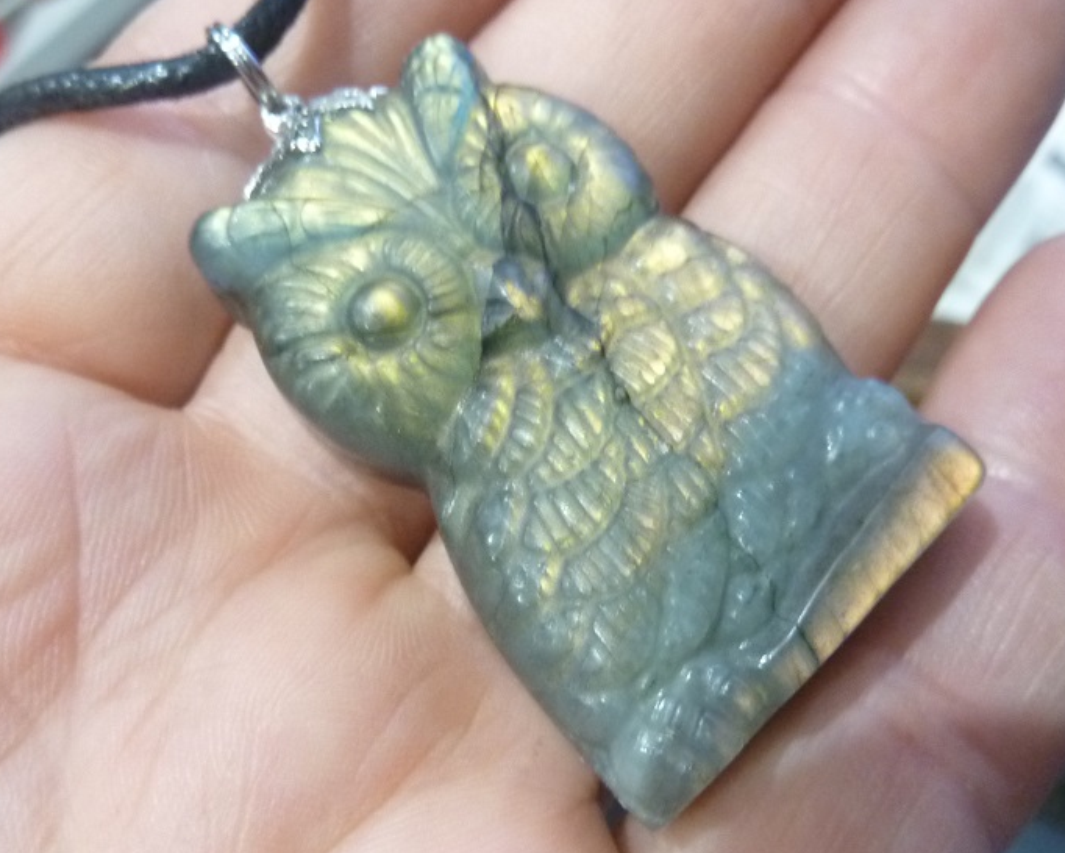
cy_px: 478
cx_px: 553
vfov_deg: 44.5
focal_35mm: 33
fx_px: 1040
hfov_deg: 54.2
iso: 400
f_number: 3.3
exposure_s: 1/6
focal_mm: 4.1
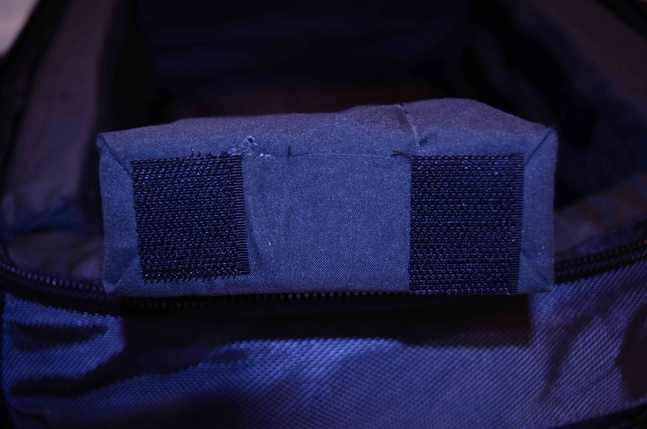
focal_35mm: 39
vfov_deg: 34.1
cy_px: 214
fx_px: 699
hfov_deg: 49.6
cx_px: 324
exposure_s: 1/60
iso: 400
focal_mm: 26
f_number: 4.2
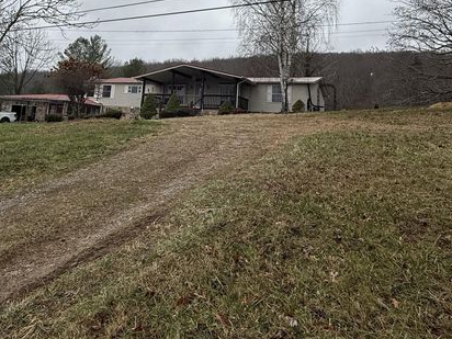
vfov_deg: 45.7
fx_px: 379
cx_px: 194
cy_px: 67
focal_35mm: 29
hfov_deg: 61.4
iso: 50
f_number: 2.2
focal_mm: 2.22
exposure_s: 1/424
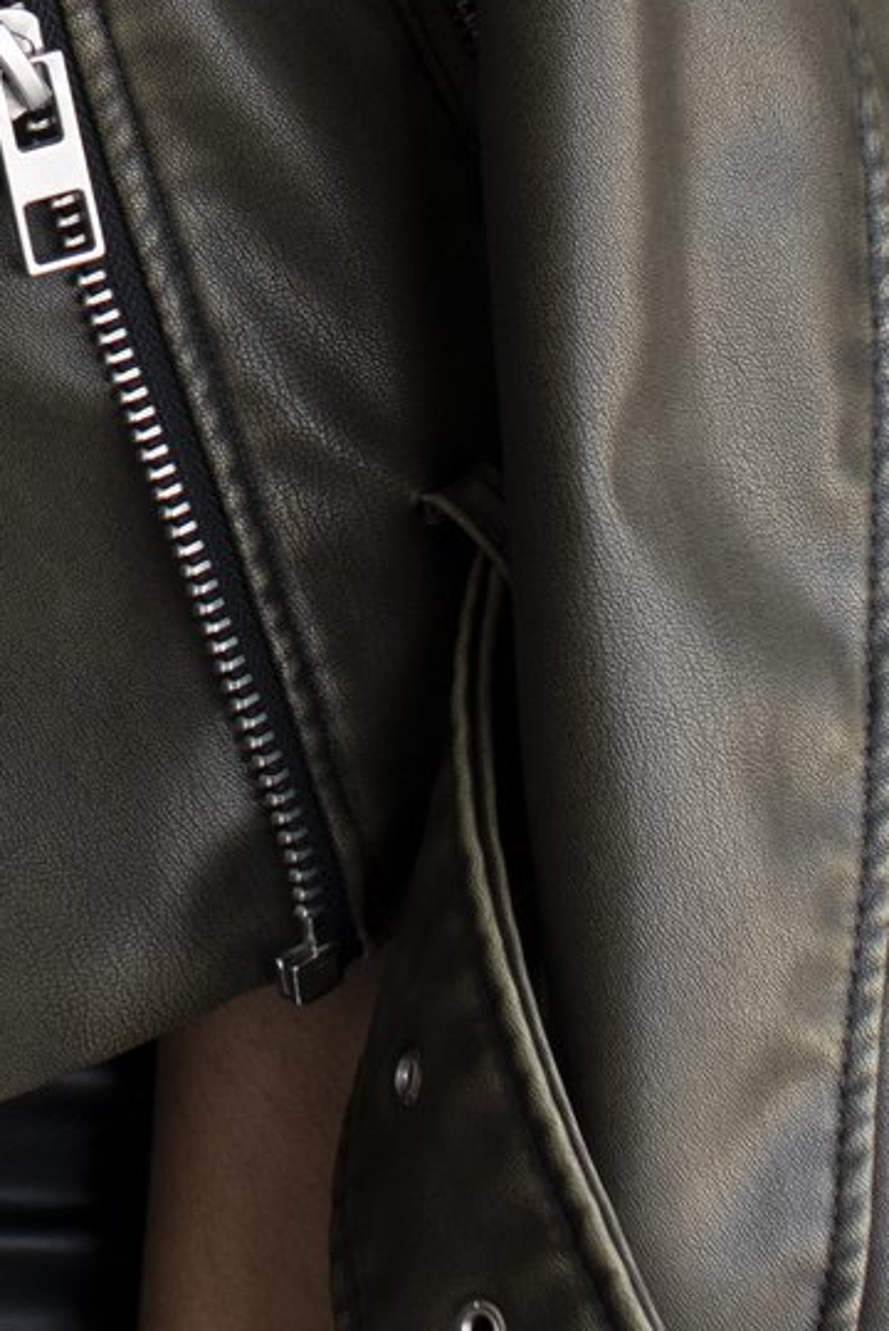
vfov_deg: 7.5
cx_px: -798
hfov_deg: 5.1
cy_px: -862
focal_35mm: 267
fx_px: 9877
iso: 200
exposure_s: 1/320
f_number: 3.2
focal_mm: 50
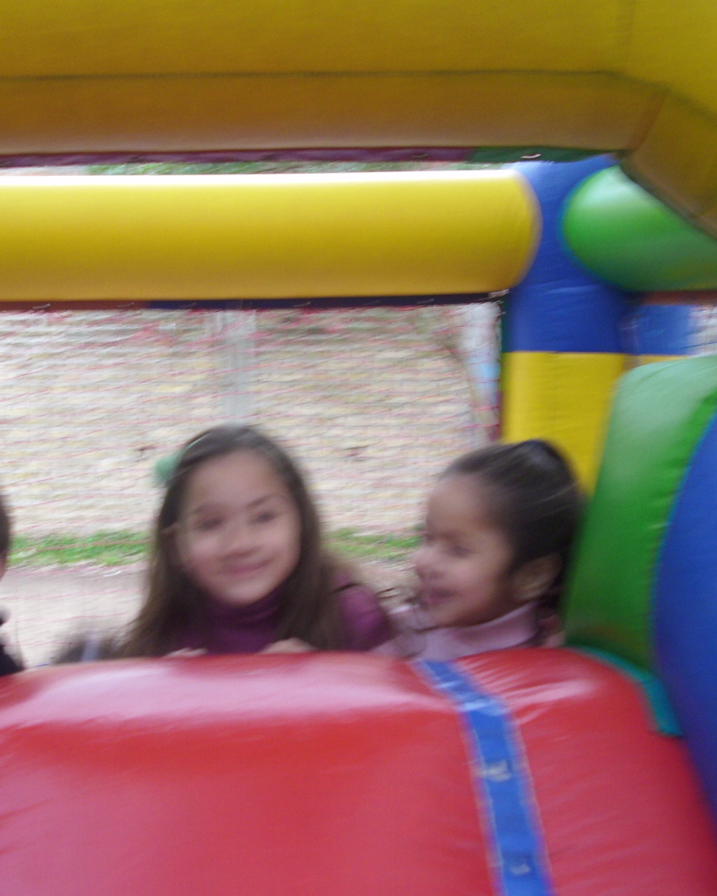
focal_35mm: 50
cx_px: 206
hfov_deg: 29.9
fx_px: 1326
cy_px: 473
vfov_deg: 37.3
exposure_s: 1/31
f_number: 2.8
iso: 50
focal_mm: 6.2
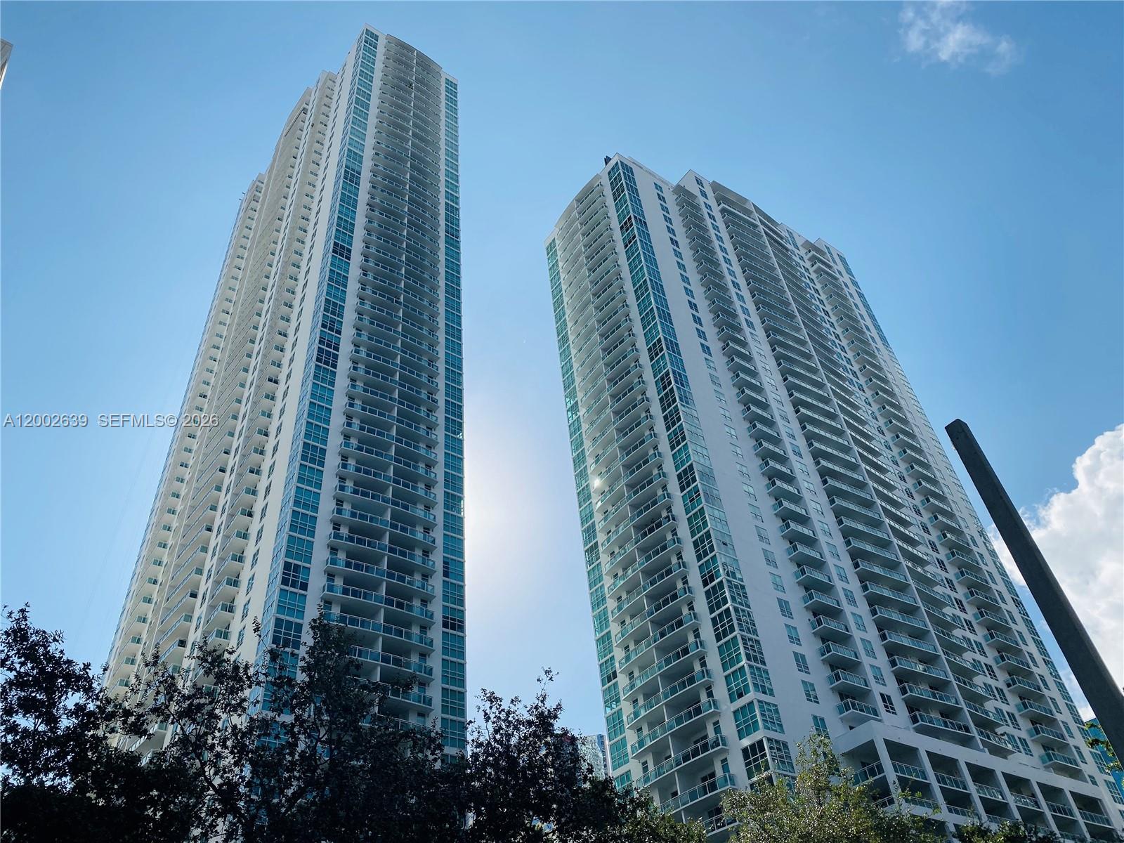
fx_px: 844
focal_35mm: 26
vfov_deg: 53.1
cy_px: 422
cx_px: 562
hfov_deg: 67.3
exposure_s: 1/4132
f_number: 1.8
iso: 32
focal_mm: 4.25
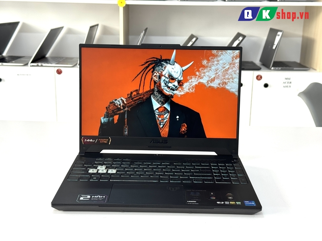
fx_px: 446
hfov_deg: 39.7
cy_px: 120
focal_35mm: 48
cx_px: 161
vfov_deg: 30.3
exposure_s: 1/100
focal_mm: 6.76
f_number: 1.78
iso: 50
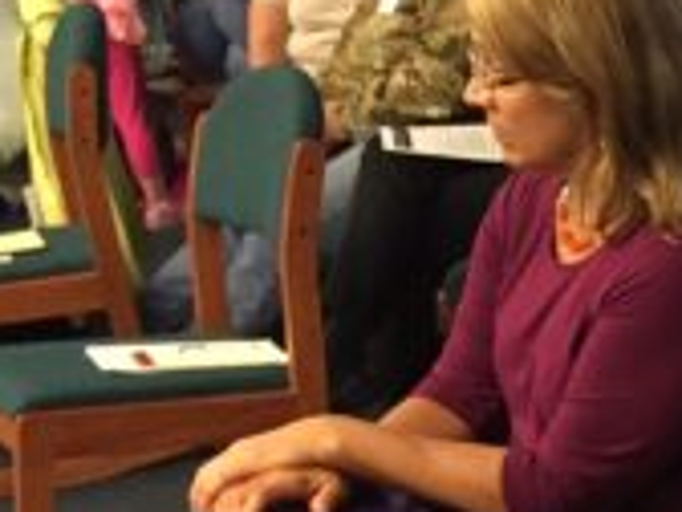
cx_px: 1303
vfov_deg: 13.1
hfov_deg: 14.8
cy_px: 451
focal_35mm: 112
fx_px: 2207
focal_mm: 4.15
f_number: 2.2
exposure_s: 1/30
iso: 250
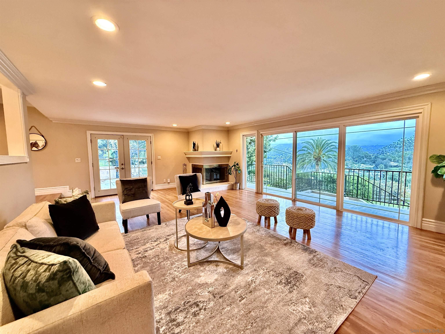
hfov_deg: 102.1
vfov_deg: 85.7
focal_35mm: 14
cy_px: 167
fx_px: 180
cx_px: 222
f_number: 2.2
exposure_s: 1/120
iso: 500
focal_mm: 2.22
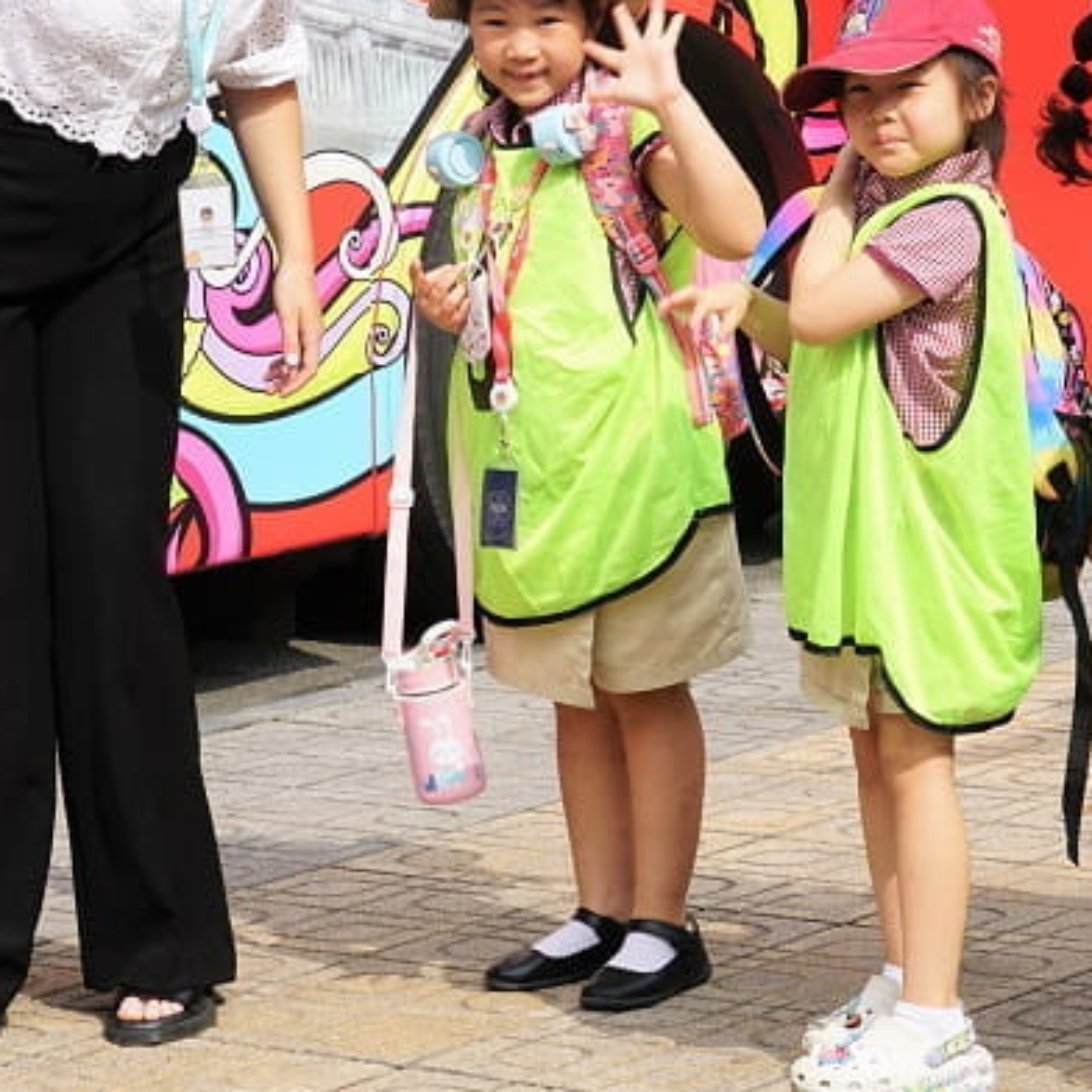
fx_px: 4104
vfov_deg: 15.1
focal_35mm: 115
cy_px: 320
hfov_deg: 15.0
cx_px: 930
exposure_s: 1/125
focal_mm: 53
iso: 100
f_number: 10
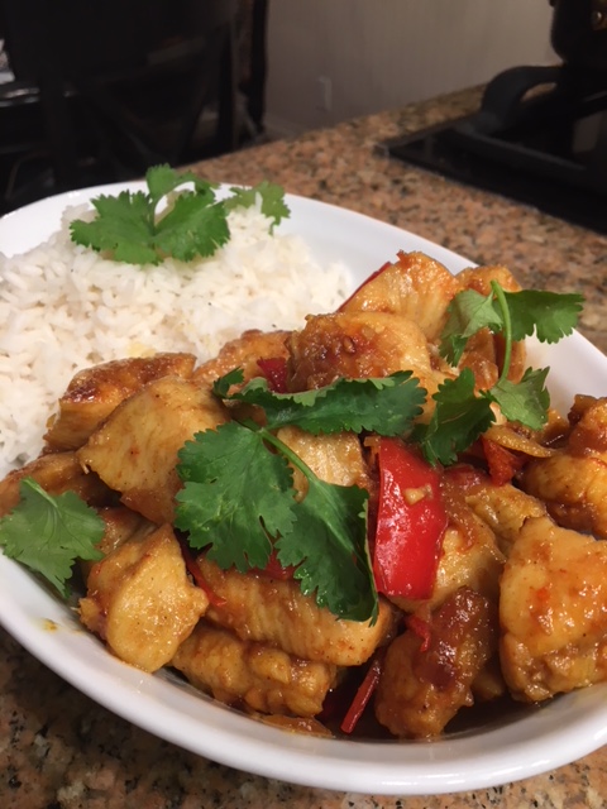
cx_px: 304
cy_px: 404
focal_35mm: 29
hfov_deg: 48.2
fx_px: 678
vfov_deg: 61.7
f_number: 2.2
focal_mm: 4.15
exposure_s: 1/30
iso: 50
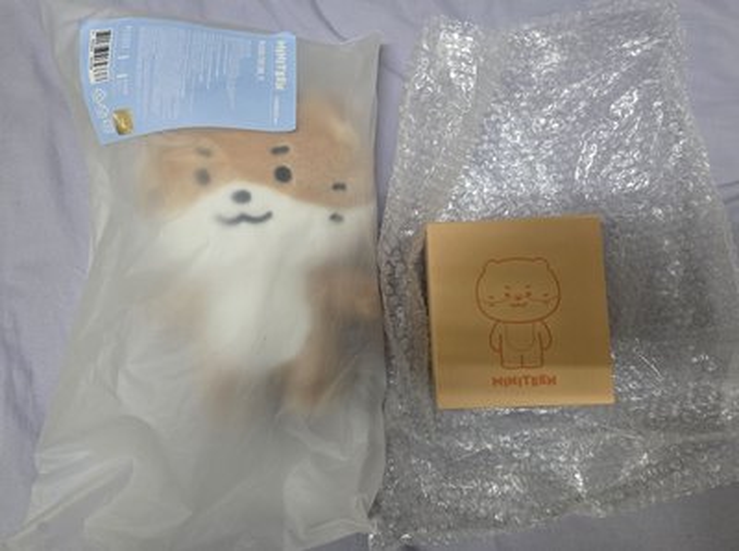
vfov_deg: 58.7
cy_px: 276
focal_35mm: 23
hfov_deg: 74.1
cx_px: 370
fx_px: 490
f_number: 1.7
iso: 400
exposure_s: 1/120
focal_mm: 6.3
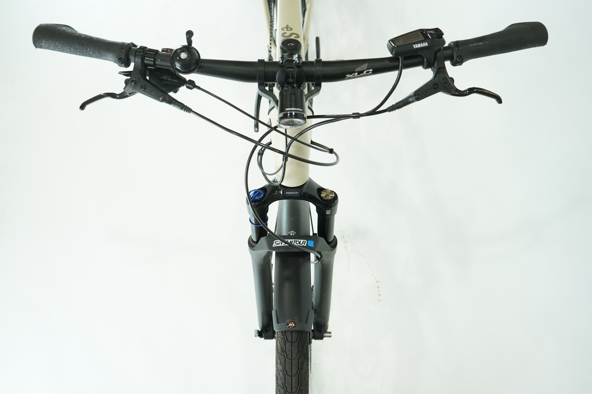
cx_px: 296
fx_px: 543
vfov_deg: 40.0
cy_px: 197
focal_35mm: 33
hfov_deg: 57.2
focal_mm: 33
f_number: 5
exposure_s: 1/200
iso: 1600
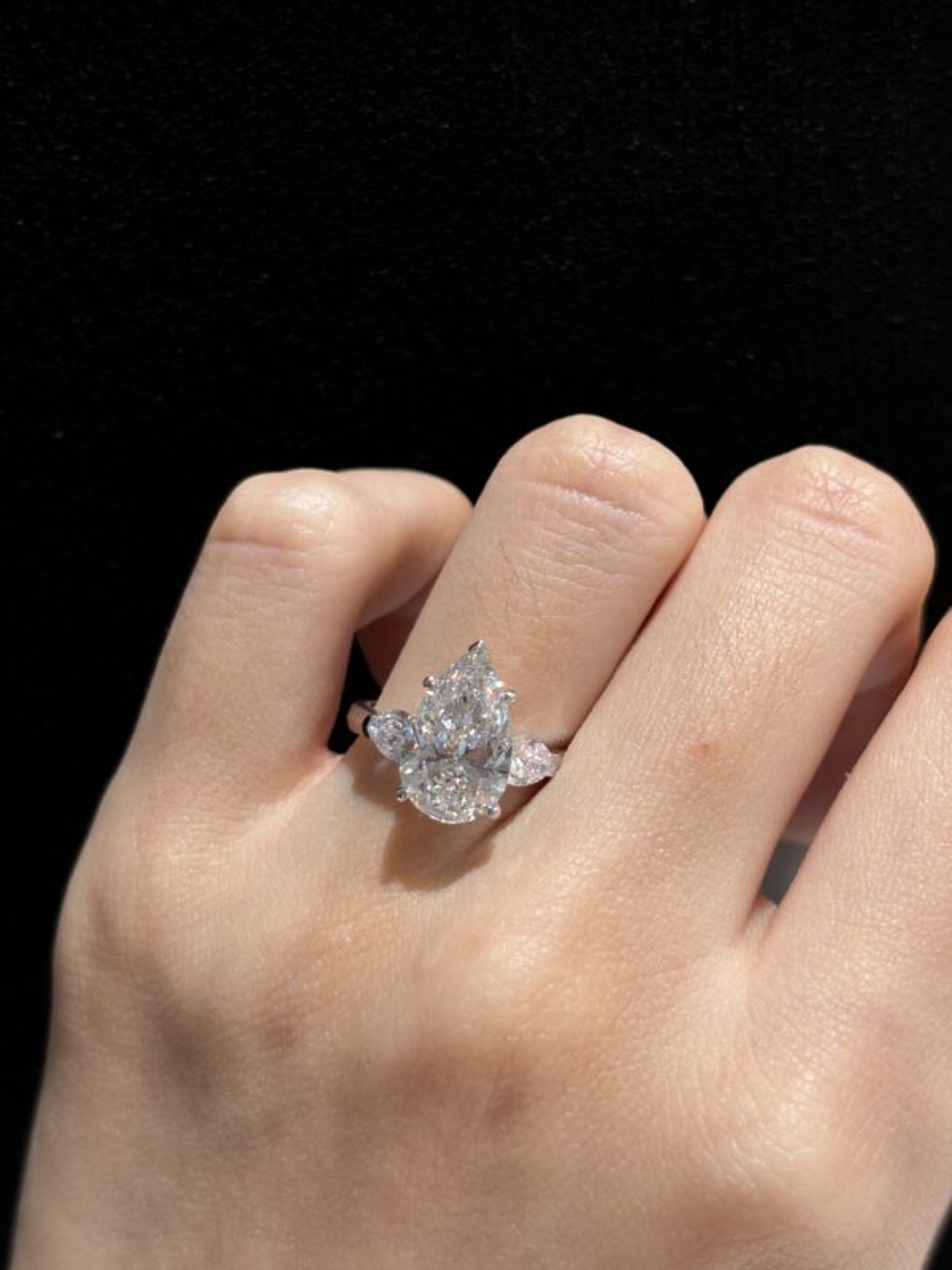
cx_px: 476
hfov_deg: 28.0
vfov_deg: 36.8
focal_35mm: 52
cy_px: 635
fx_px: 1907
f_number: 1.6
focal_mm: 5.96
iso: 32
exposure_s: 1/100
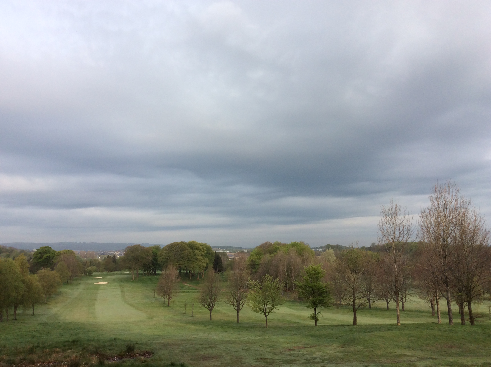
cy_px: 184
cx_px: 246
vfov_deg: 44.1
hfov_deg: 56.9
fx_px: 453
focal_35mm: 32
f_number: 2.4
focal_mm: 3.3
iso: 32
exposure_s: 1/473
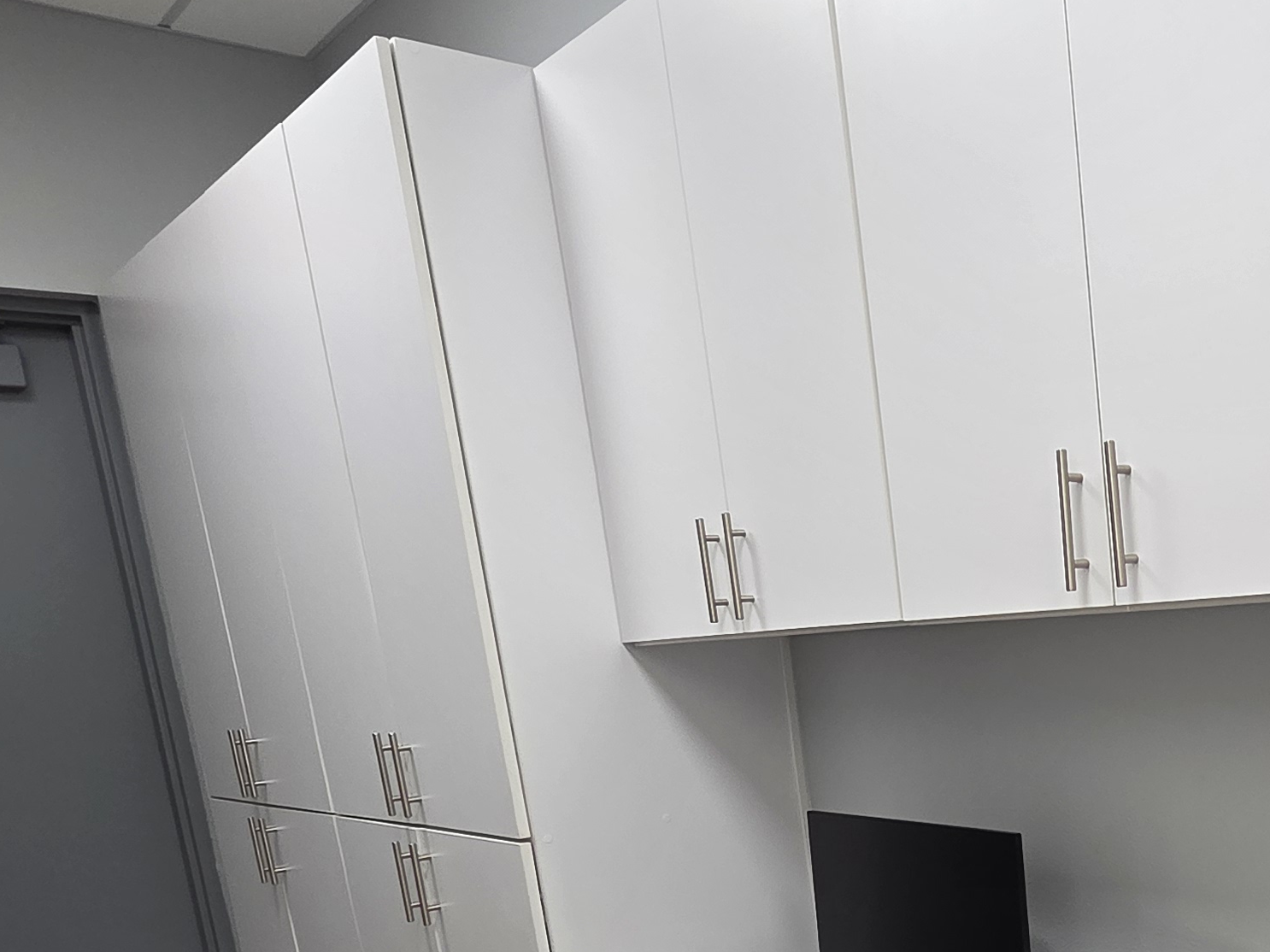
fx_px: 1284
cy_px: 888
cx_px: 1221
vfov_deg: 37.5
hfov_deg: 45.7
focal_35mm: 35
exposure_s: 1/120
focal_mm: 2.2
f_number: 2.2
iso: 160
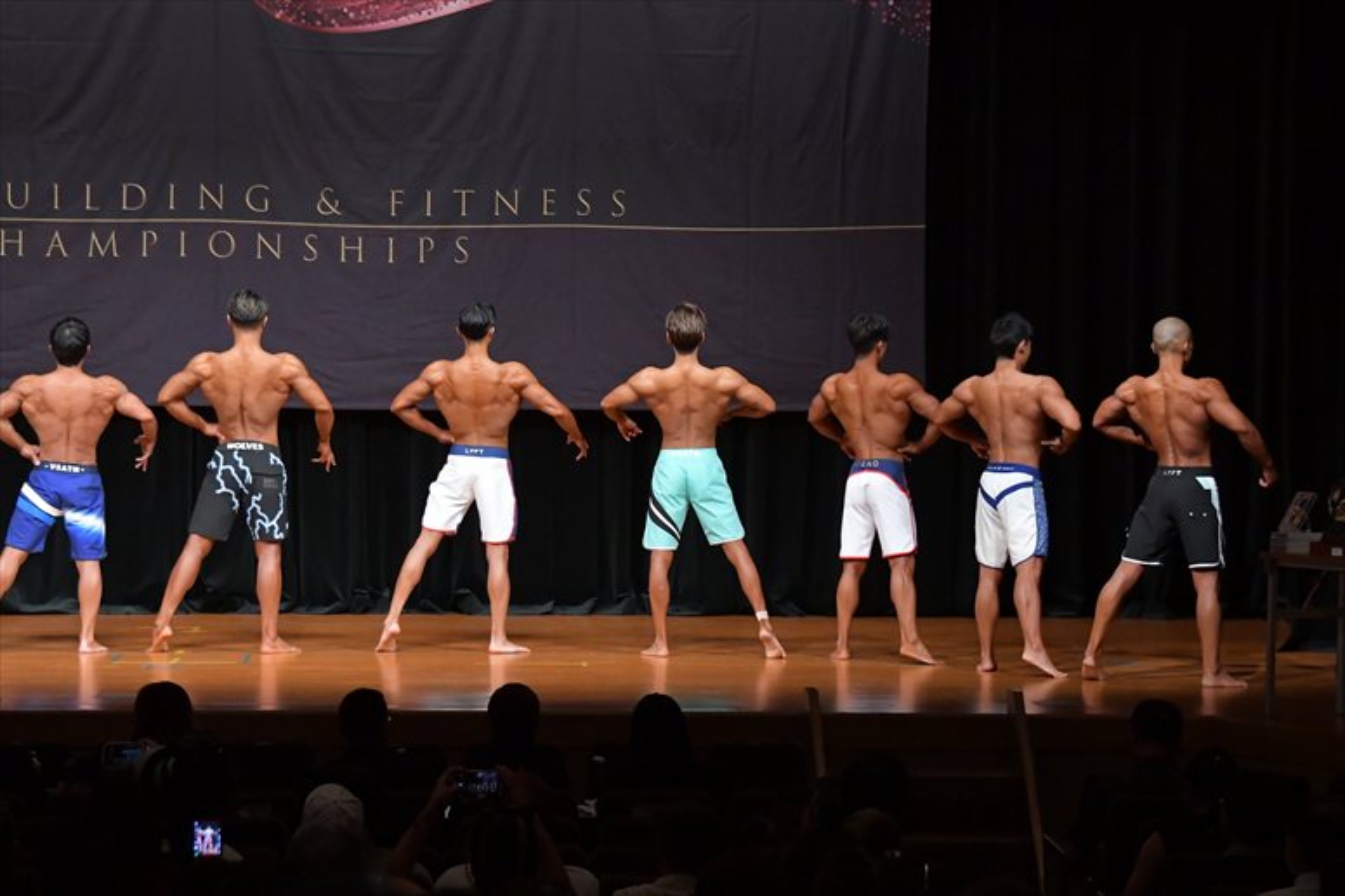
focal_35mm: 127
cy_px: 448
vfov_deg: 10.8
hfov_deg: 16.1
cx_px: 672
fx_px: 4743
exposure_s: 1/400
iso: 5000
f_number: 5.6
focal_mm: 85
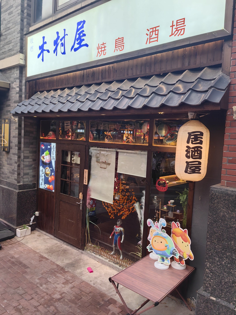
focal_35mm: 27
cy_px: 158
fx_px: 245
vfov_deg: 65.3
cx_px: 118
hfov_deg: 51.4
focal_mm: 5.75
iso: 80
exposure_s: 1/100
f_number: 4
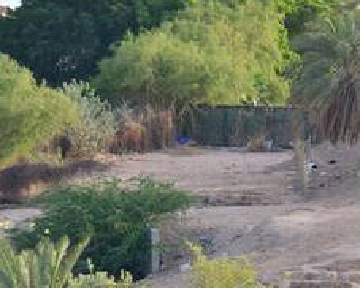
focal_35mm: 649
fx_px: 6921
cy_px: 123
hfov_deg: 3.0
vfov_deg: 2.4
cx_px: 187
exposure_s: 1/200
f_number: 5.6
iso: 125
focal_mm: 150
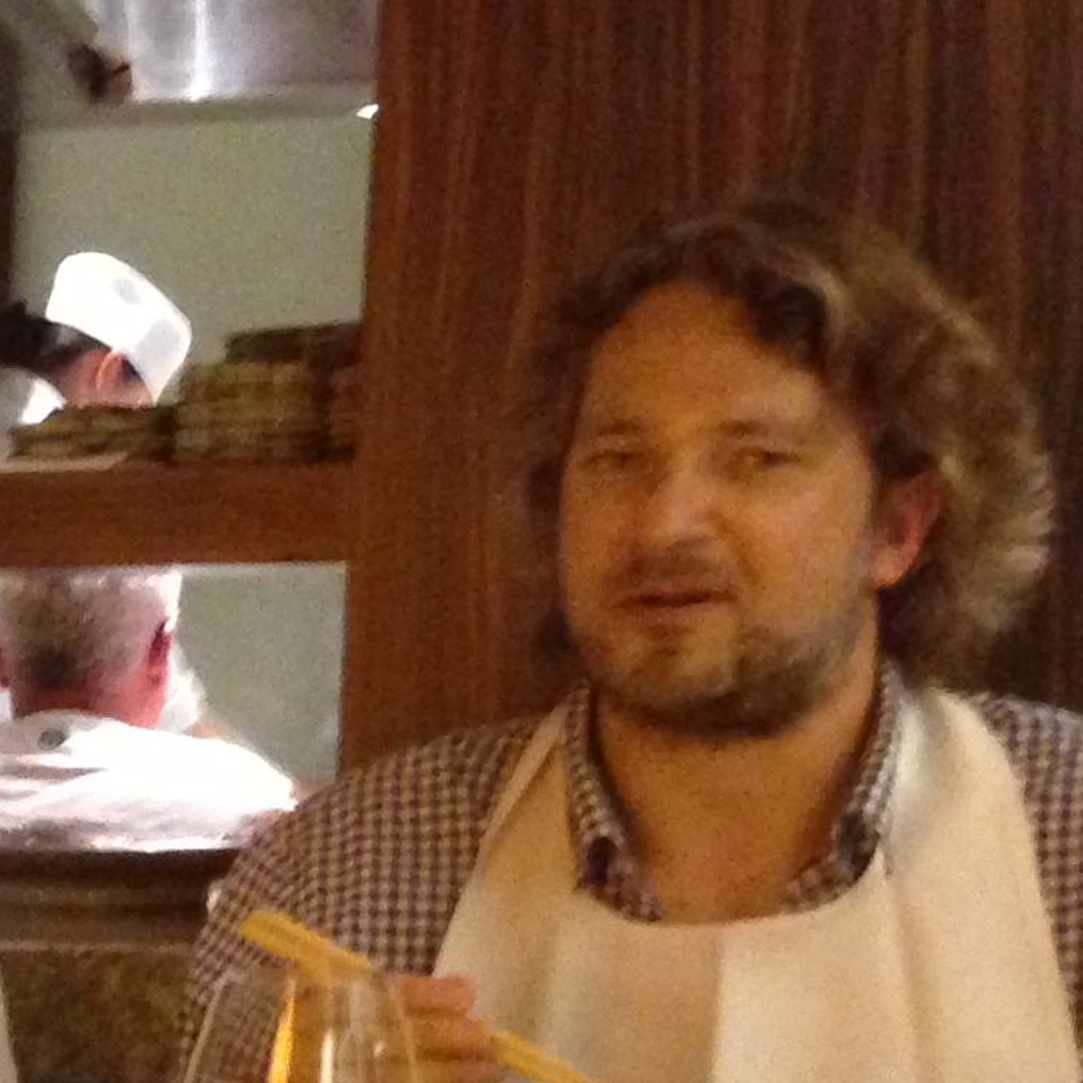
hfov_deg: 12.3
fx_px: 4531
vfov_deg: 13.3
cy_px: 1293
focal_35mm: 128
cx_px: -984
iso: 500
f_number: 2.4
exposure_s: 1/15
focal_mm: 4.13
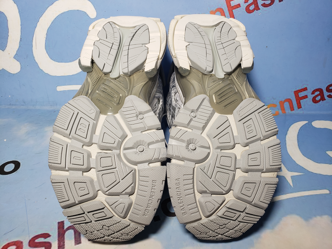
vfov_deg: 53.1
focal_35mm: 26
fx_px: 249
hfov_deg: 67.3
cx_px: 166
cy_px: 124
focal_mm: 4.3
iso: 50
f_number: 2.4
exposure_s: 1/181
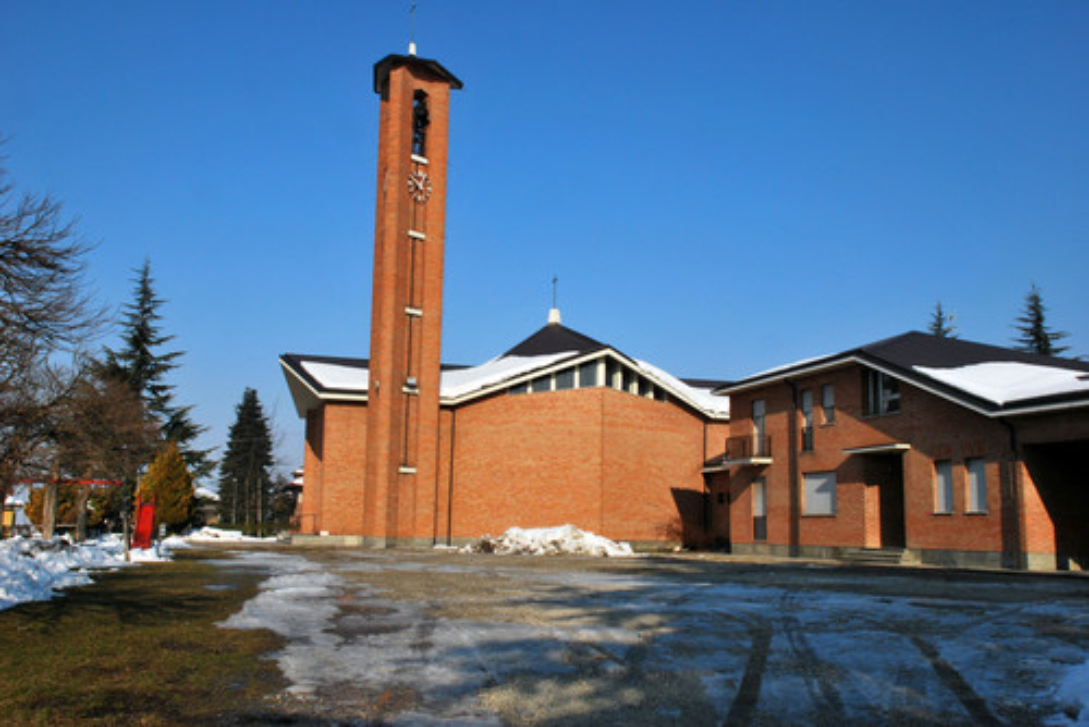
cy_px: 364
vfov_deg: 34.3
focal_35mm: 39
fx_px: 1180
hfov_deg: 49.5
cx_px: 544
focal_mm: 26
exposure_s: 1/125
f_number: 18
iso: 200
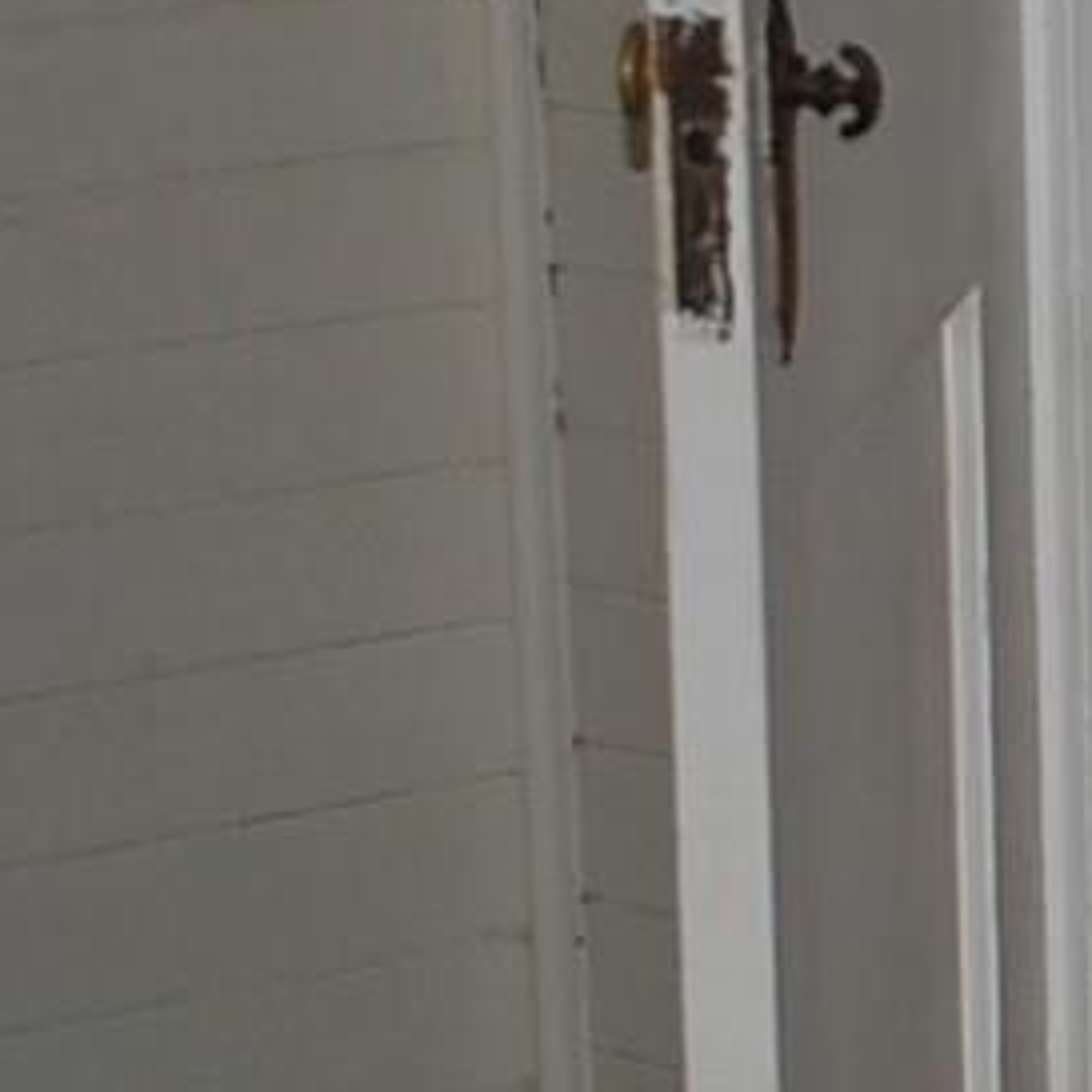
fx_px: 11028
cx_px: 2428
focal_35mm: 309
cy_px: 632
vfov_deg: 5.7
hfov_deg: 5.5
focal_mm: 44
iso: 400
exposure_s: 1/60
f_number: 4.8
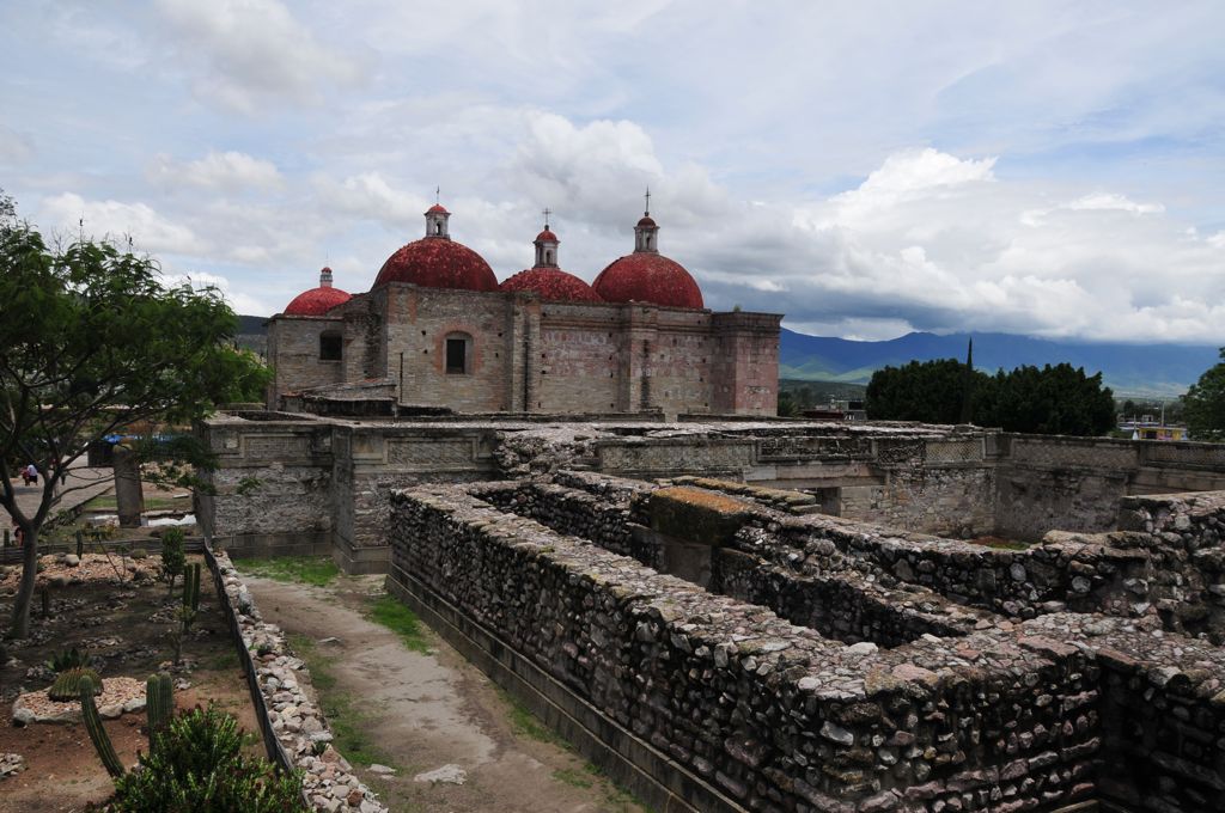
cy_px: 406
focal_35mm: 27
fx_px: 918
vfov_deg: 47.8
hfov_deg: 67.4
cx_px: 612
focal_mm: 18
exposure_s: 1/500
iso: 250
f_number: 11
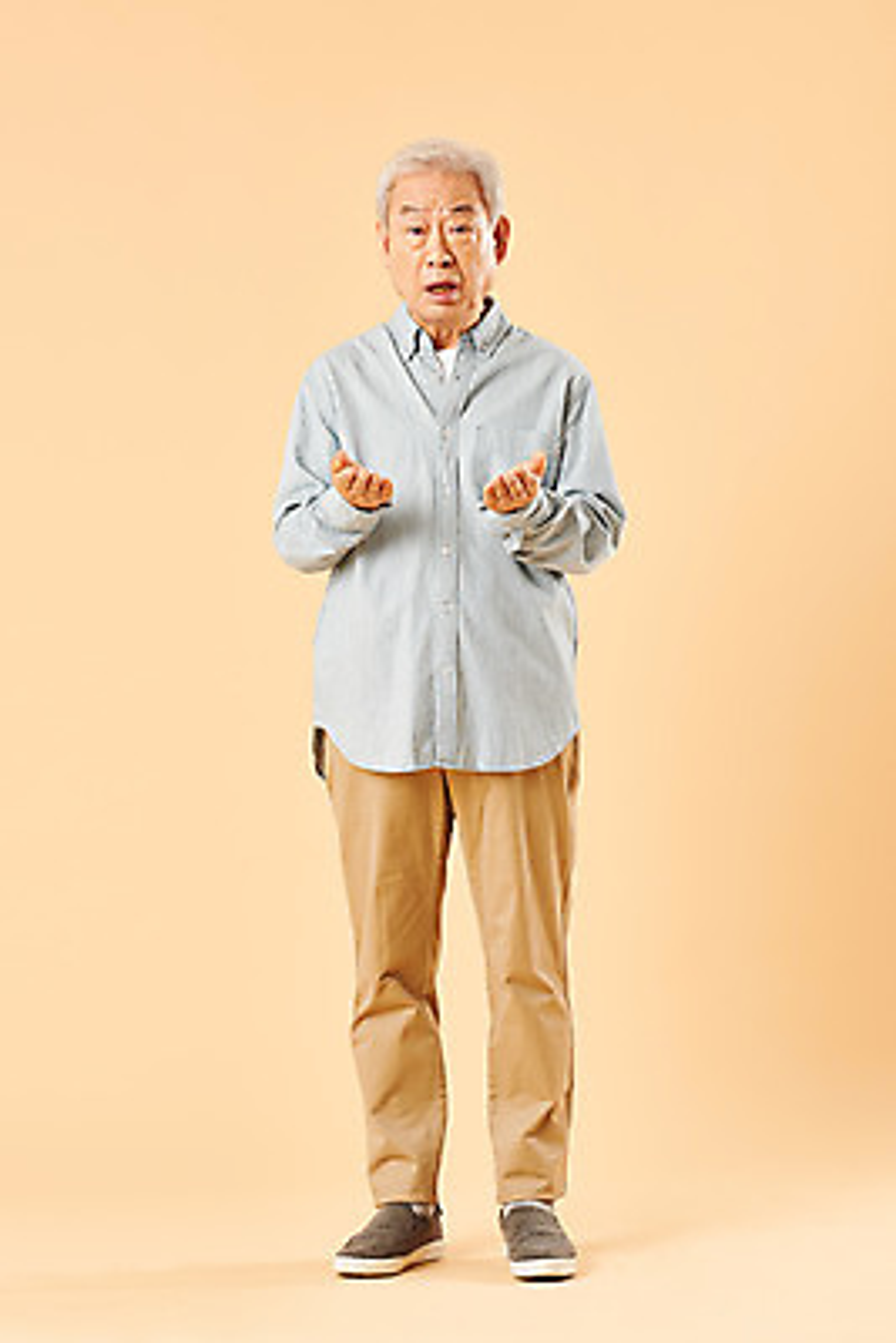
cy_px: 672
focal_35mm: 98
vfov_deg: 20.8
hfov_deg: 14.0
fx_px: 3655
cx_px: 448
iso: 100
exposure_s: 1/125
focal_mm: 98
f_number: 8
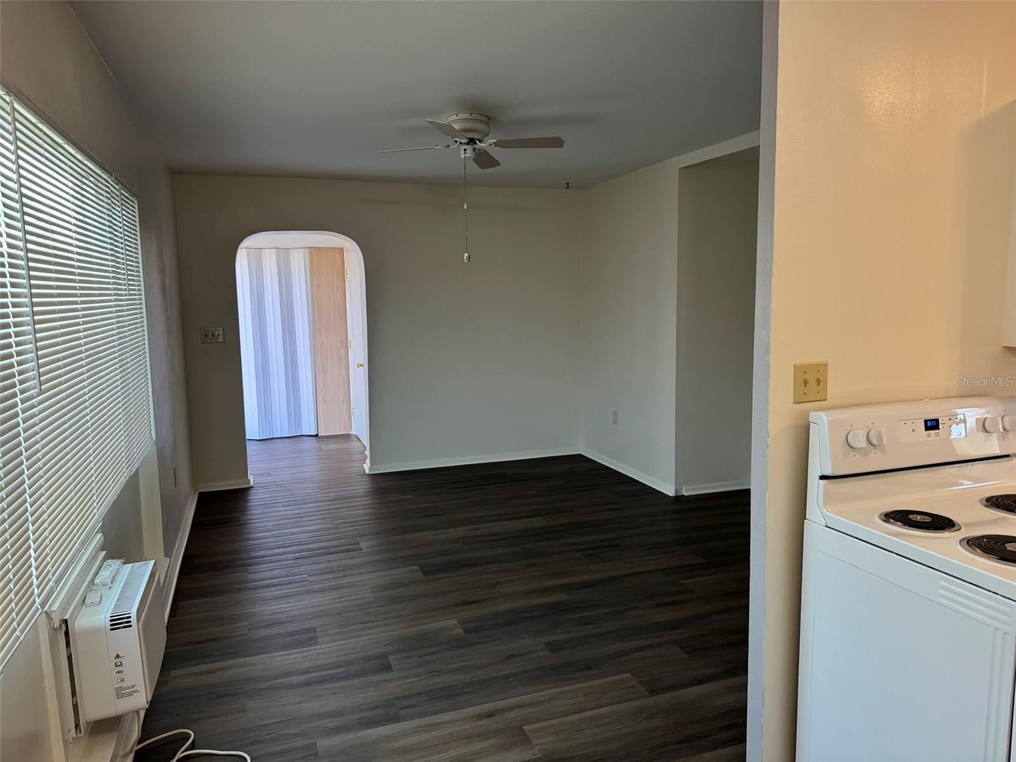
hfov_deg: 71.6
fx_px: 704
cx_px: 508
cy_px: 381
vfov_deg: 56.8
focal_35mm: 24
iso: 200
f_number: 1.78
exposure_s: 1/120
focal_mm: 6.76
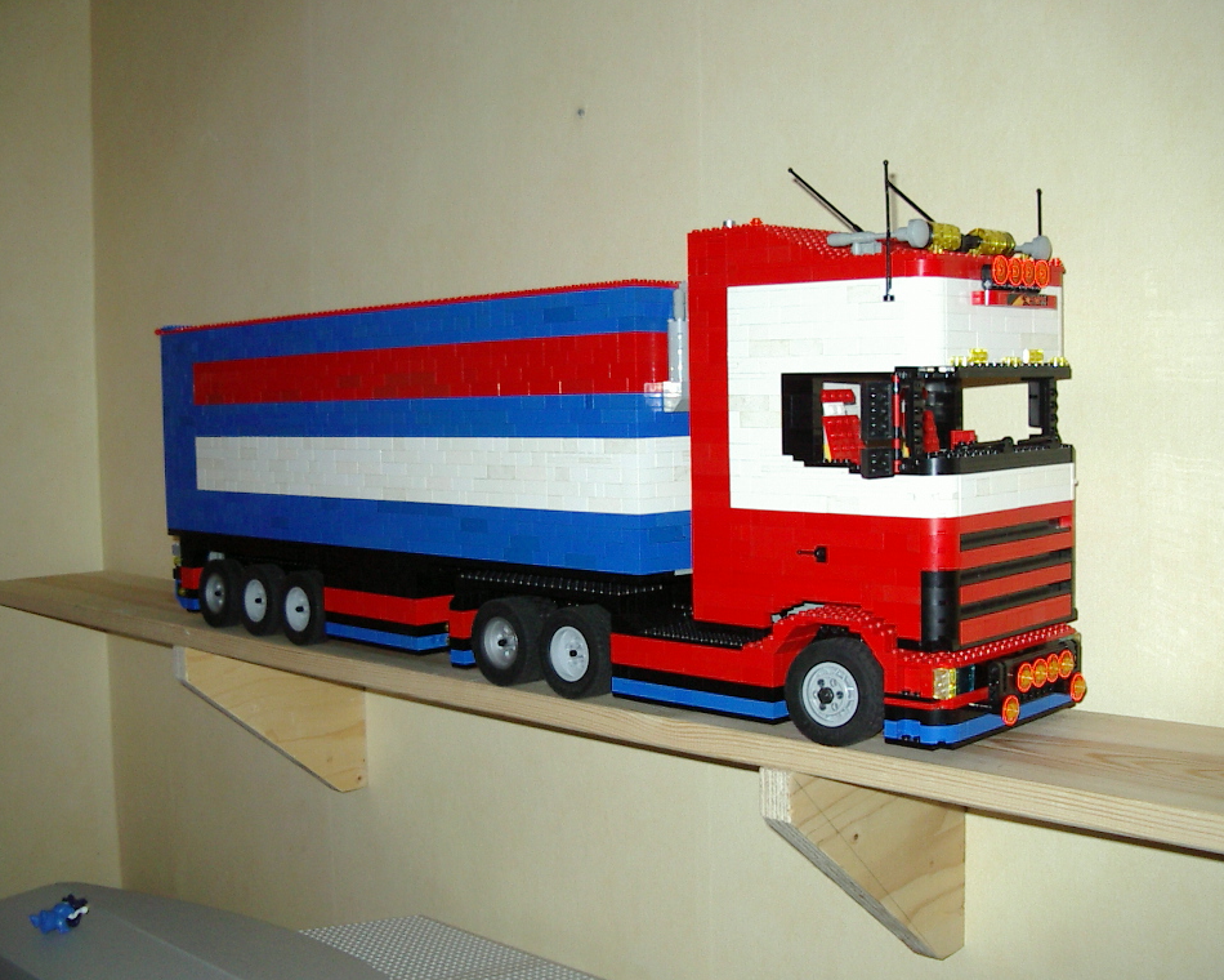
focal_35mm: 40
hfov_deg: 45.8
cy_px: 487
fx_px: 1449
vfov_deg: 37.3
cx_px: 636
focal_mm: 5.8
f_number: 2.6
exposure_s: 1/60
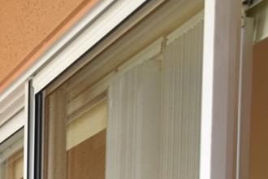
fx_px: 1191
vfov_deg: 8.0
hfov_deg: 12.4
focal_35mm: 160
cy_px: 408
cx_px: -91
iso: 400
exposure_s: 1/60
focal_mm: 22
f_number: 4
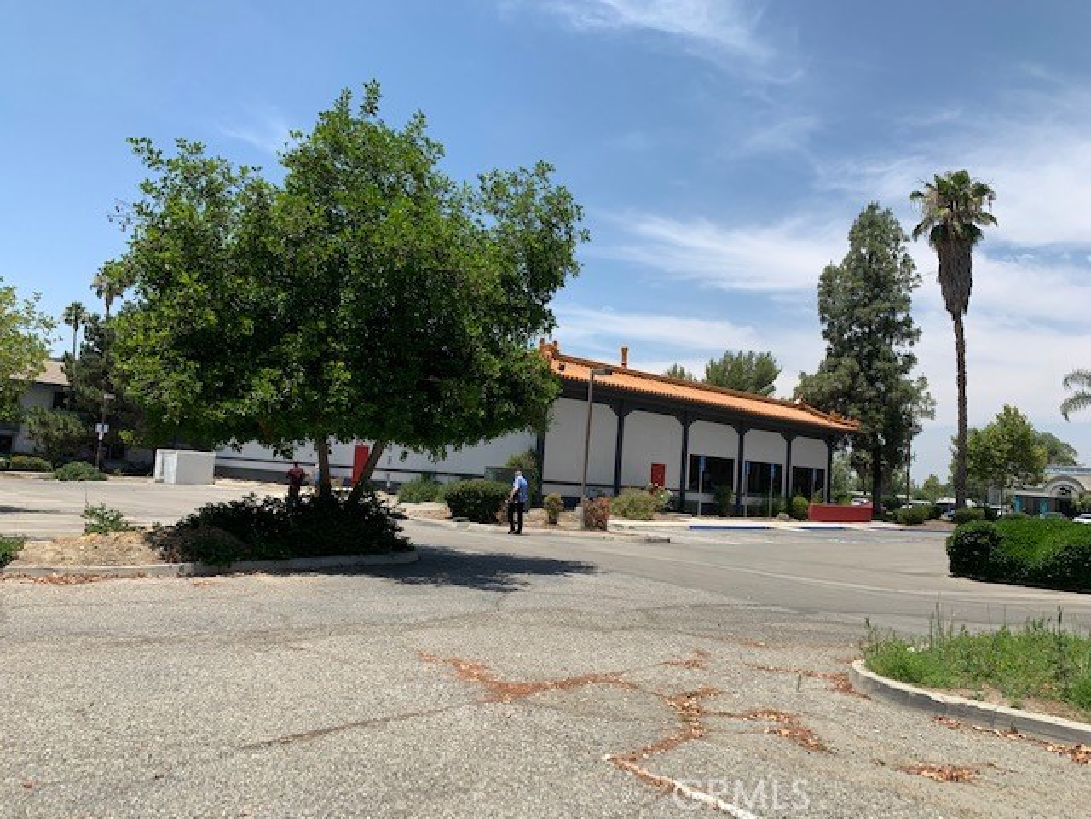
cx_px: 546
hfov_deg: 67.3
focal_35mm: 26
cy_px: 410
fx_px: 819
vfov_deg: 53.1
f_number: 1.8
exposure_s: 1/2160
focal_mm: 4.25
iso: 25
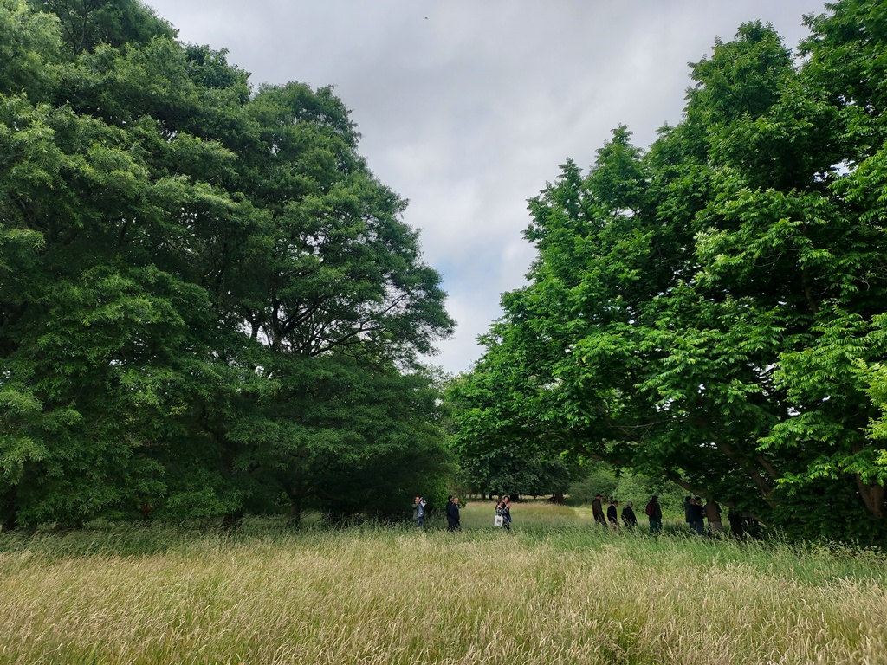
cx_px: 444
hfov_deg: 71.6
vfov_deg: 56.8
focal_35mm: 24
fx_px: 615
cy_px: 332
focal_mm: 4.6
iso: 40
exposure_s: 1/1007
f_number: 1.8
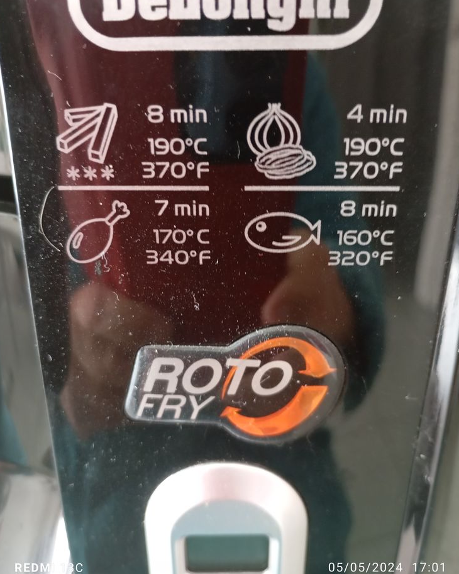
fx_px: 509
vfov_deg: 58.7
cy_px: 277
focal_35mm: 30
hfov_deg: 48.5
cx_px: 230
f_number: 1.8
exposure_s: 1/20
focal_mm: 4.27
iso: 2249
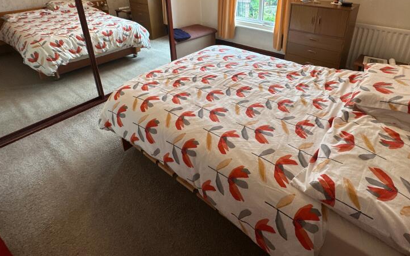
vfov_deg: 54.7
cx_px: 223
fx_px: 235
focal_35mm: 21
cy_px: 66
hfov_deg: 82.1
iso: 200
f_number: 2.2
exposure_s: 1/100
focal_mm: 2.22
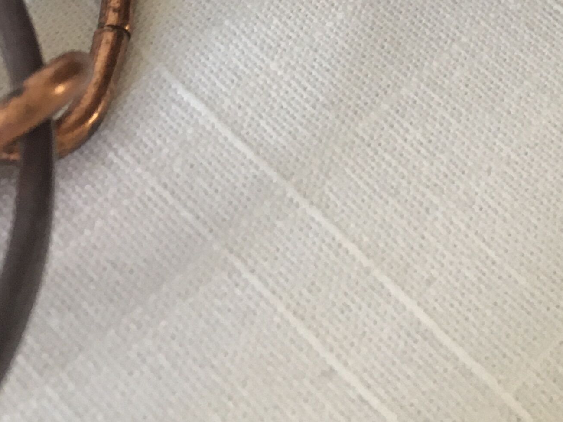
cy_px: -333
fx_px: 1464
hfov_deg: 21.3
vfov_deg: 14.5
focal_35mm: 90
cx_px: 502
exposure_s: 1/33
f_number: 2.2
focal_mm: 4.15
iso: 80
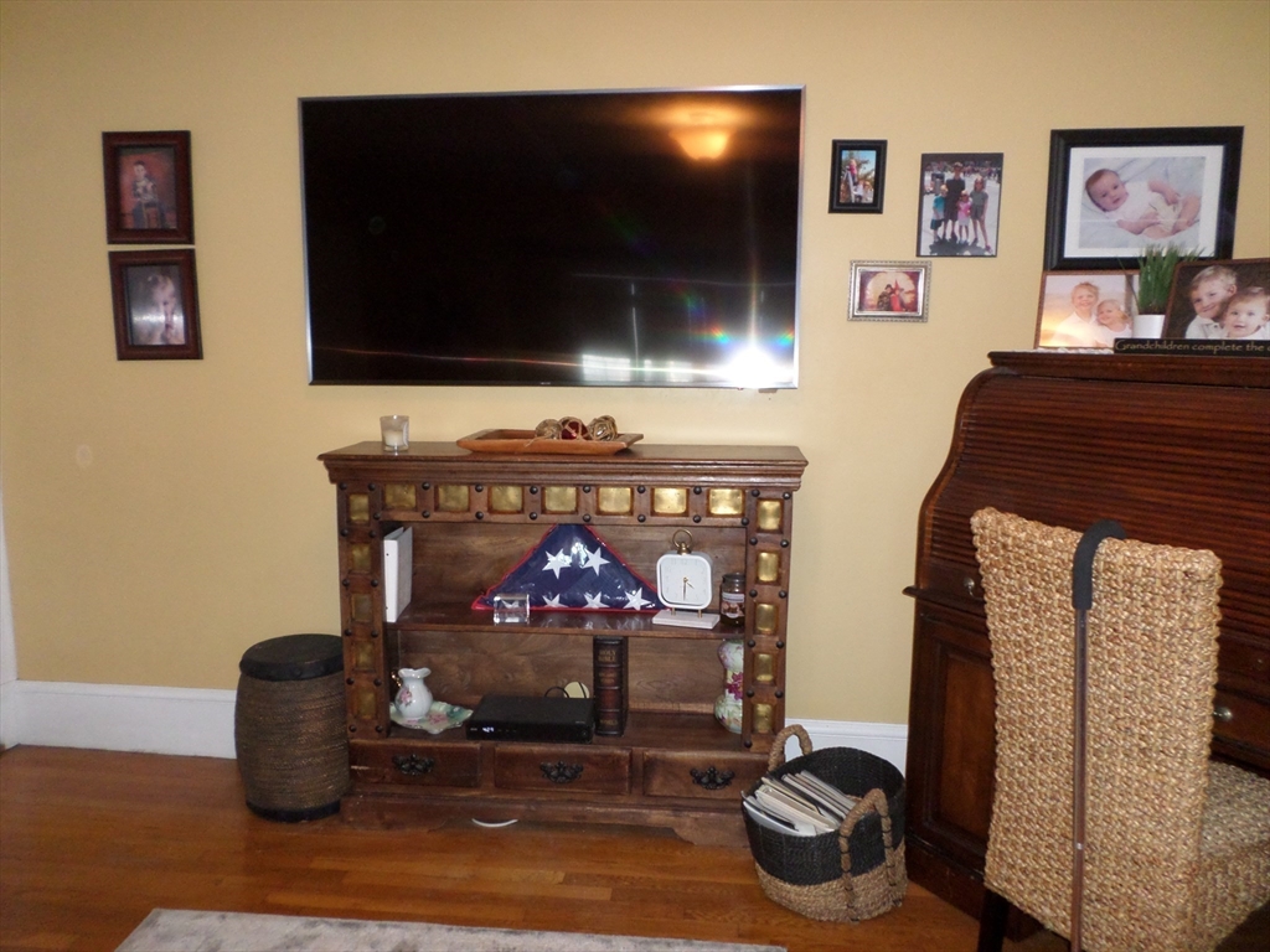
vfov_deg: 54.9
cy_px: 476
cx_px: 635
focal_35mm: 25
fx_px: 917
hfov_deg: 69.4
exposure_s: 1/30
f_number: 2.5
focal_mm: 4.5
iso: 240
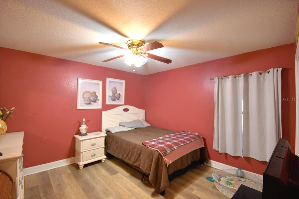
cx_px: 150
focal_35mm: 15
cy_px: 100
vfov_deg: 77.3
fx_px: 125
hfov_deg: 100.4
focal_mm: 10
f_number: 4.5
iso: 900
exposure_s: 1/30
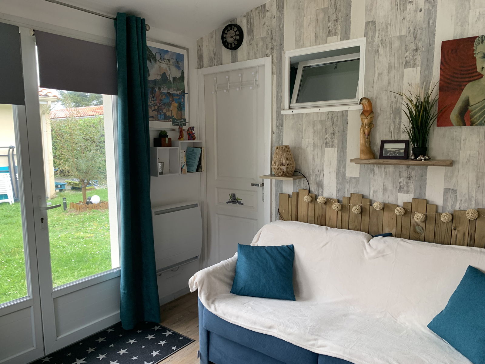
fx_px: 364
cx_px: 242
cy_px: 182
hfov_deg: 67.3
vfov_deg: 53.1
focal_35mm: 26
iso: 100
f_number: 1.8
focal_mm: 4.25
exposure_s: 1/71
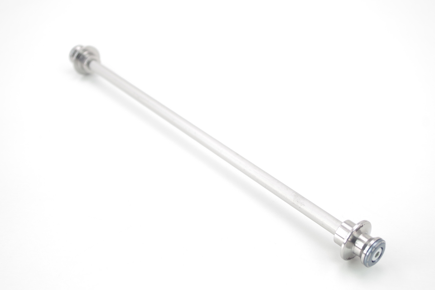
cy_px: 145
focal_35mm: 52
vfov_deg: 26.0
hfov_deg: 38.2
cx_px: 218
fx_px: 628
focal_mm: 35
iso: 100
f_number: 5.6
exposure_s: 1/30
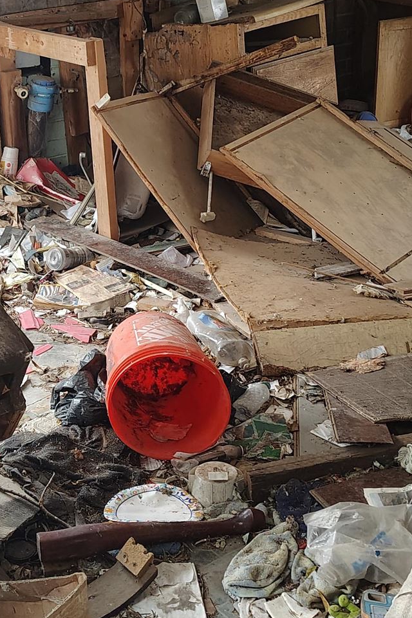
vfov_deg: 33.2
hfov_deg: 22.1
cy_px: 223
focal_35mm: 60
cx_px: 48
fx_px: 1030
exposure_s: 1/120
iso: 1091
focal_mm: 5.56
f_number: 1.8
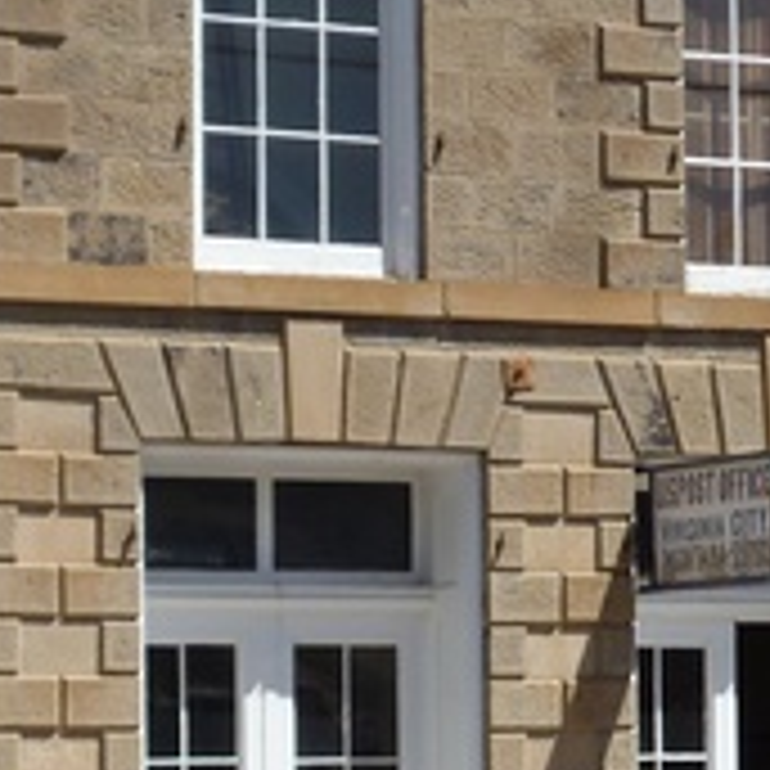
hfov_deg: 9.4
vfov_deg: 9.4
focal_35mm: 185
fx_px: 4656
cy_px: 788
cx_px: 531
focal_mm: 10
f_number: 13
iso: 100
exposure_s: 1/100
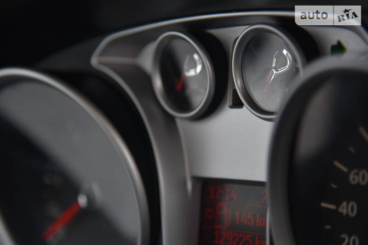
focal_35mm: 120
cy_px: 122
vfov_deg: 11.4
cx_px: 184
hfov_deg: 17.1
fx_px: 1226
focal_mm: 120
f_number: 4
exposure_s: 1/250
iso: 450
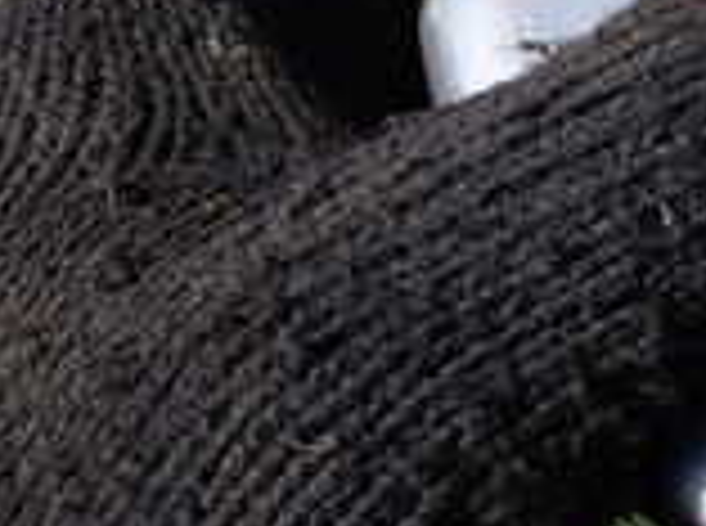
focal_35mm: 115
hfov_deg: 14.9
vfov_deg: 12.5
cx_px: 1268
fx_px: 2340
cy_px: -94
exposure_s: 1/800
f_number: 3.2
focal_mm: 5.4
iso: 100
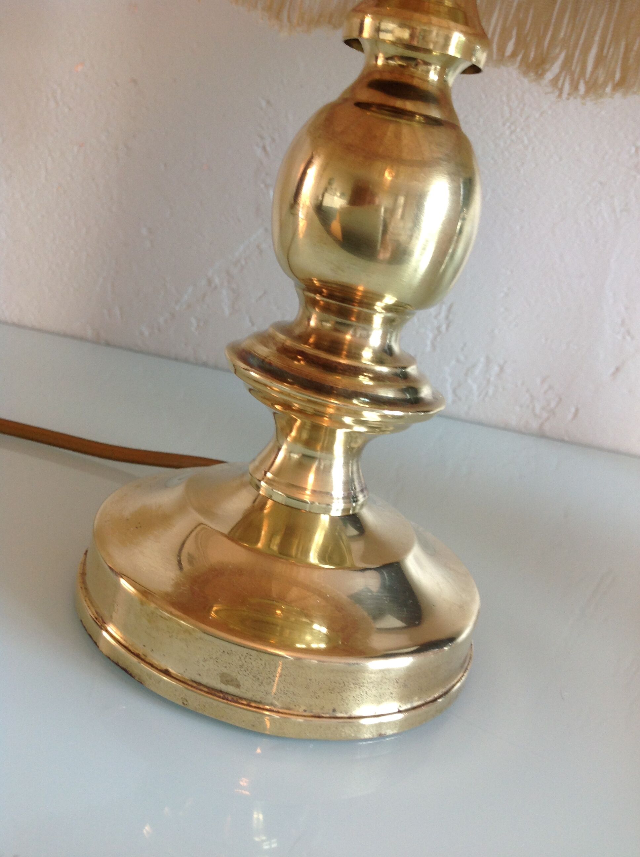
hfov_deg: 40.6
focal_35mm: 35
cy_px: 428
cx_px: 320
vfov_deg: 52.7
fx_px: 865
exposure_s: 1/15
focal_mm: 4.28
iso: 64
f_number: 2.4
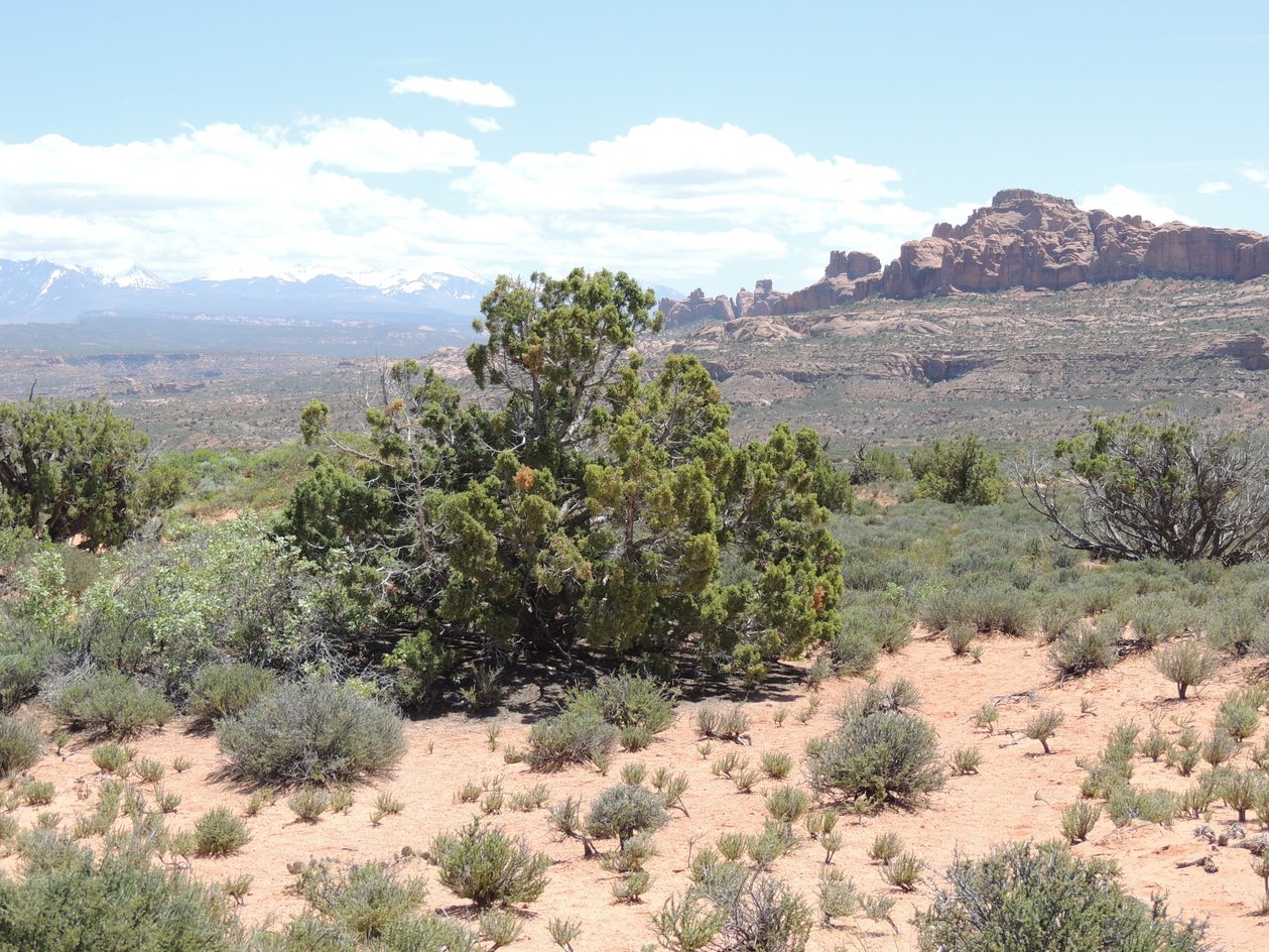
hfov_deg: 31.7
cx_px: 628
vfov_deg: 24.0
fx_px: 2236
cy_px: 474
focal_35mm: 61
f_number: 3.7
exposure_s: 1/640
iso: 100
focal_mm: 10.7
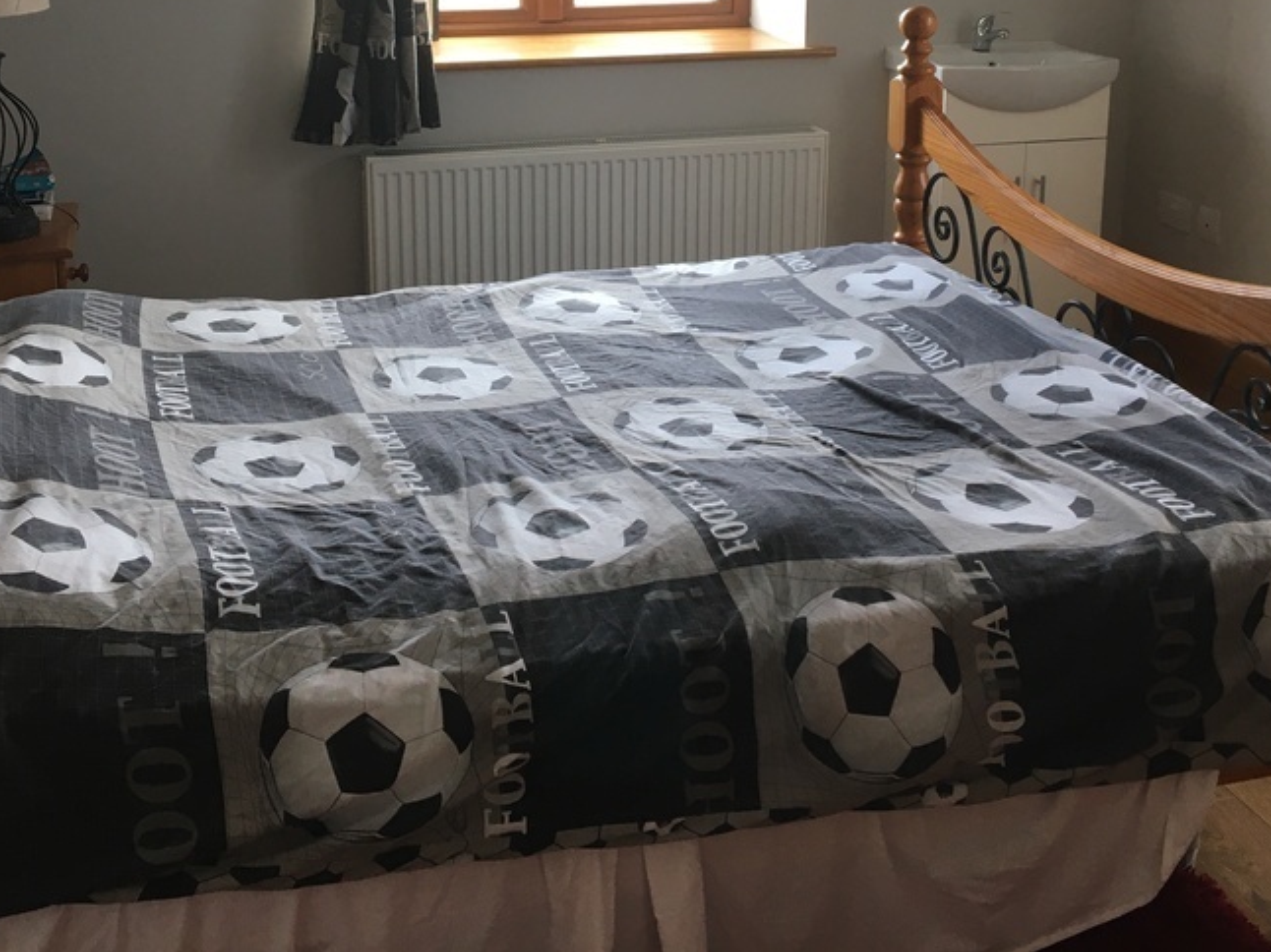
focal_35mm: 46
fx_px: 1688
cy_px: 199
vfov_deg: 30.8
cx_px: 636
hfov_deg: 41.3
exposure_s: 1/33
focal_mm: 4.15
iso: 25
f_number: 2.2
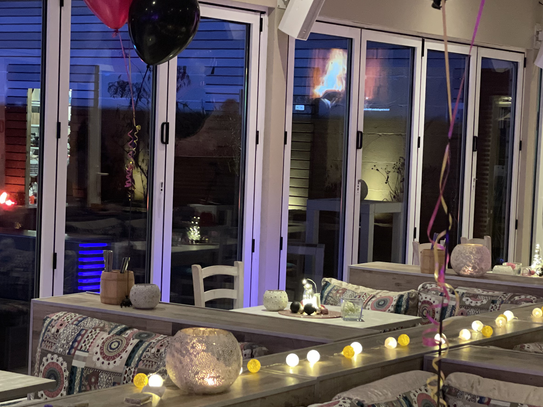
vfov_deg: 16.4
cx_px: 272
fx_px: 1412
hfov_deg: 21.8
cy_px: 225
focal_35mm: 90
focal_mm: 6
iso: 500
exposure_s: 1/20
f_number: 2
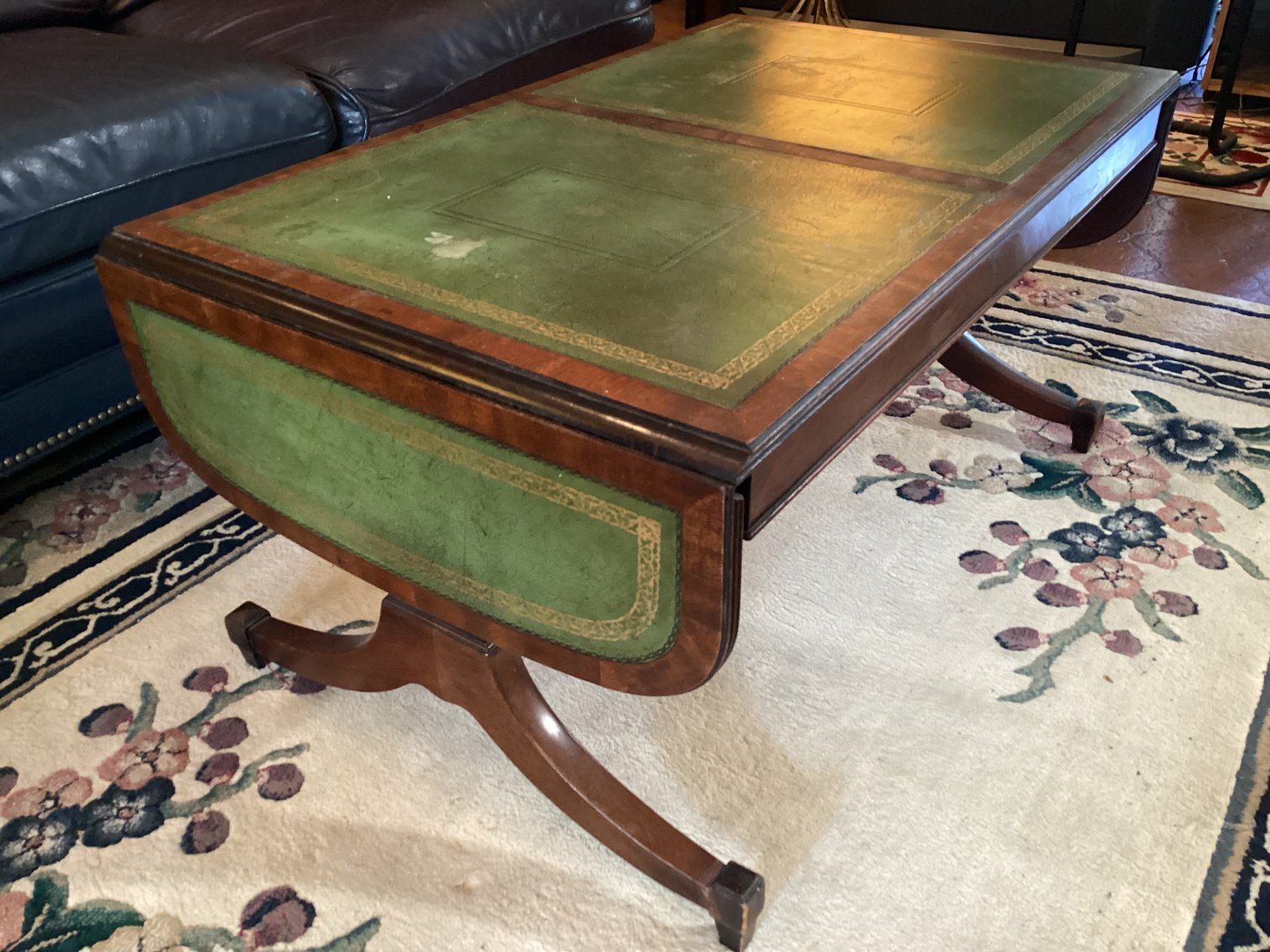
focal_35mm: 31
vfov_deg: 45.4
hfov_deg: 58.3
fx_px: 1137
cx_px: 635
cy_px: 476
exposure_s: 1/30
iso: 400
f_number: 2.4
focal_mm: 3.3
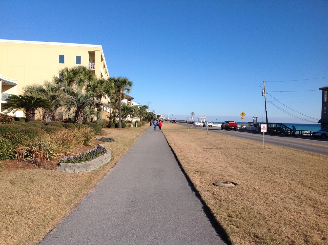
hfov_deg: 52.7
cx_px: 164
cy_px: 122
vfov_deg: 40.6
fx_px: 331
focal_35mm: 35
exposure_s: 1/2519
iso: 50
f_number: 2.4
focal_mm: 4.28
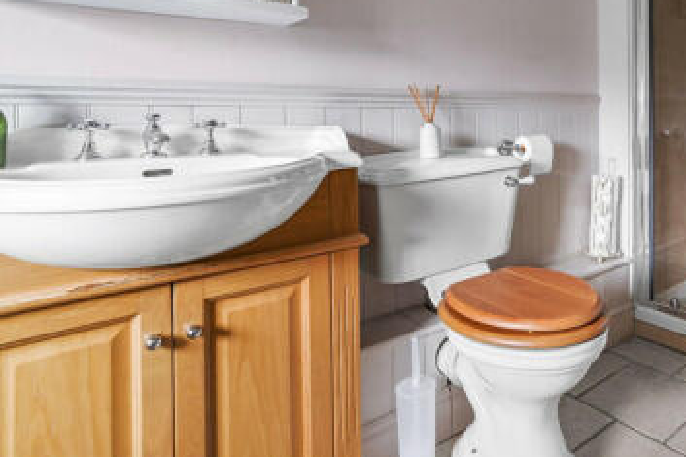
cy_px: 101
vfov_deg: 47.2
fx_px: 495
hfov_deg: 62.8
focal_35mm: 26
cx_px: 560
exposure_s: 1.3
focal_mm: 14
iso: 400
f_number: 8
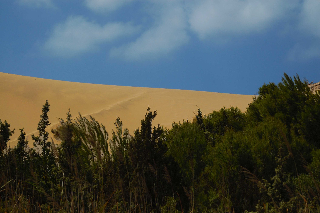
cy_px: 106
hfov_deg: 19.5
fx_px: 932
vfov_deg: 13.0
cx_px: 160
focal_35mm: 105
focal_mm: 70
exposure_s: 1/800
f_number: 11
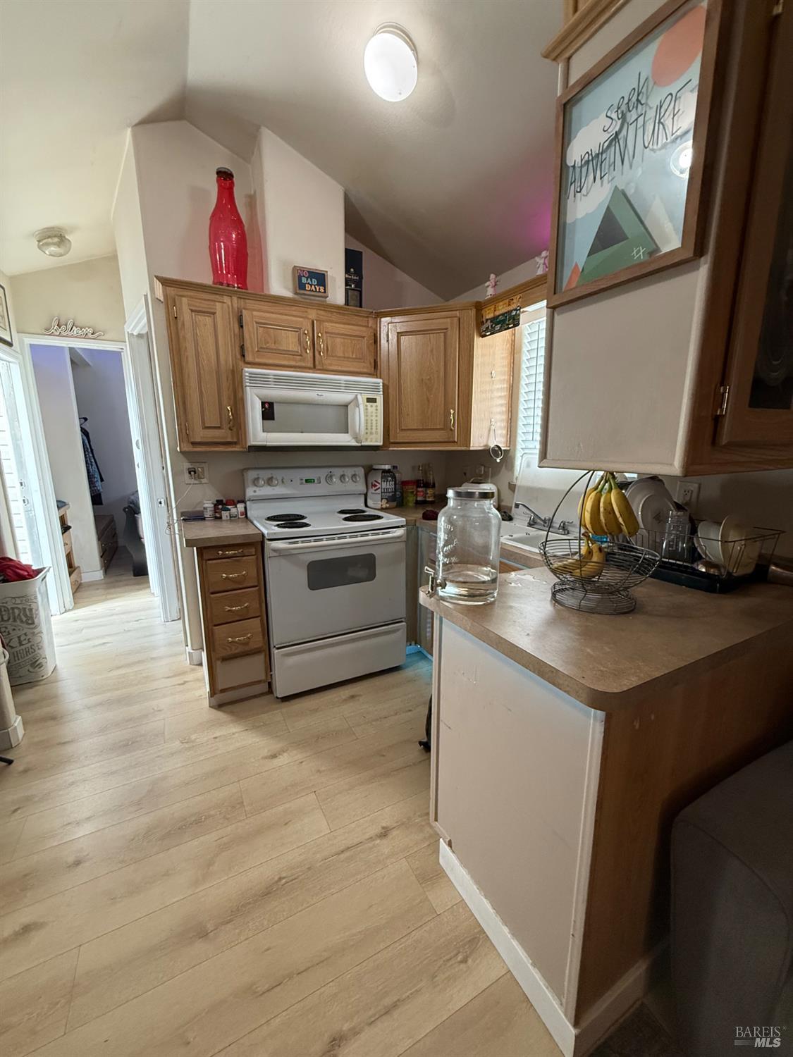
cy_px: 528
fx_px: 428
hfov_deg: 85.7
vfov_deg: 102.1
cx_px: 396
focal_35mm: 14
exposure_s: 1/120
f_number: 2.2
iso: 500
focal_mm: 2.22
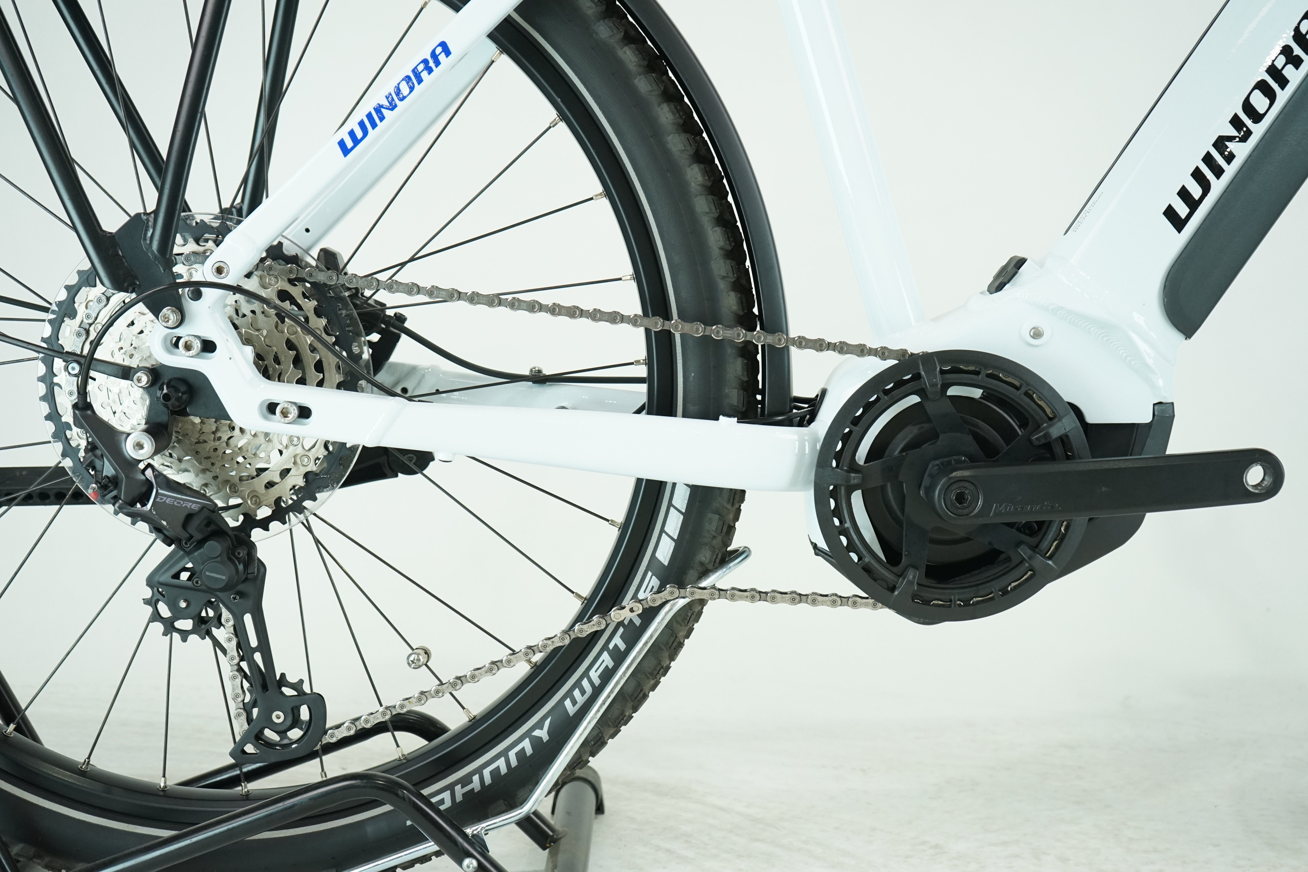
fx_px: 1526
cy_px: 436
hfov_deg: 46.4
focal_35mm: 42
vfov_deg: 31.9
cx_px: 654
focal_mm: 42
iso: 1600
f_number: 5.6
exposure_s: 1/200
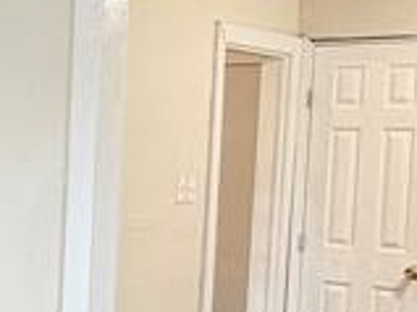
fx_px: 1083
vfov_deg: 16.3
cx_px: -165
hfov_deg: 19.6
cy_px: 225
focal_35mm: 90
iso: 250
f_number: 2.2
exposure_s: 1/60
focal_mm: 2.22
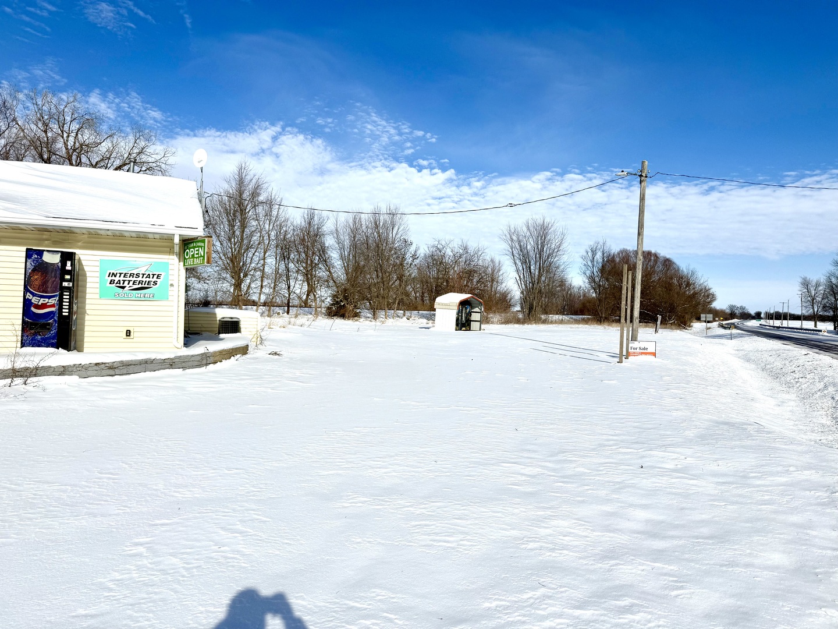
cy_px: 314
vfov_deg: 56.8
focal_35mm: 24
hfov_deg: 71.6
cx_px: 419
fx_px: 581
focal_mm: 6.76
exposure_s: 1/17544
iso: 64
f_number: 1.78
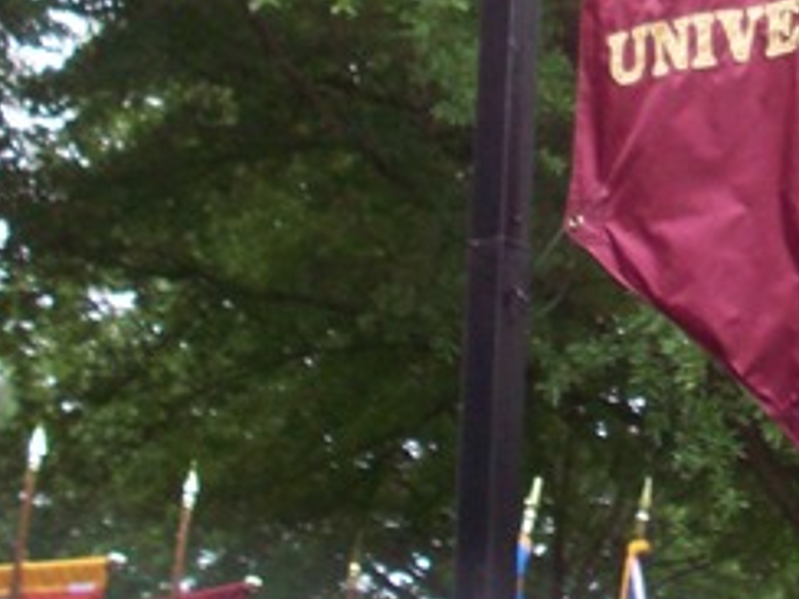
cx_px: 845
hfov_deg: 19.5
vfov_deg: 14.9
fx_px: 2239
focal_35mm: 97
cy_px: -33
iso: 160
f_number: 2.8
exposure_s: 1/64
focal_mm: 6.2
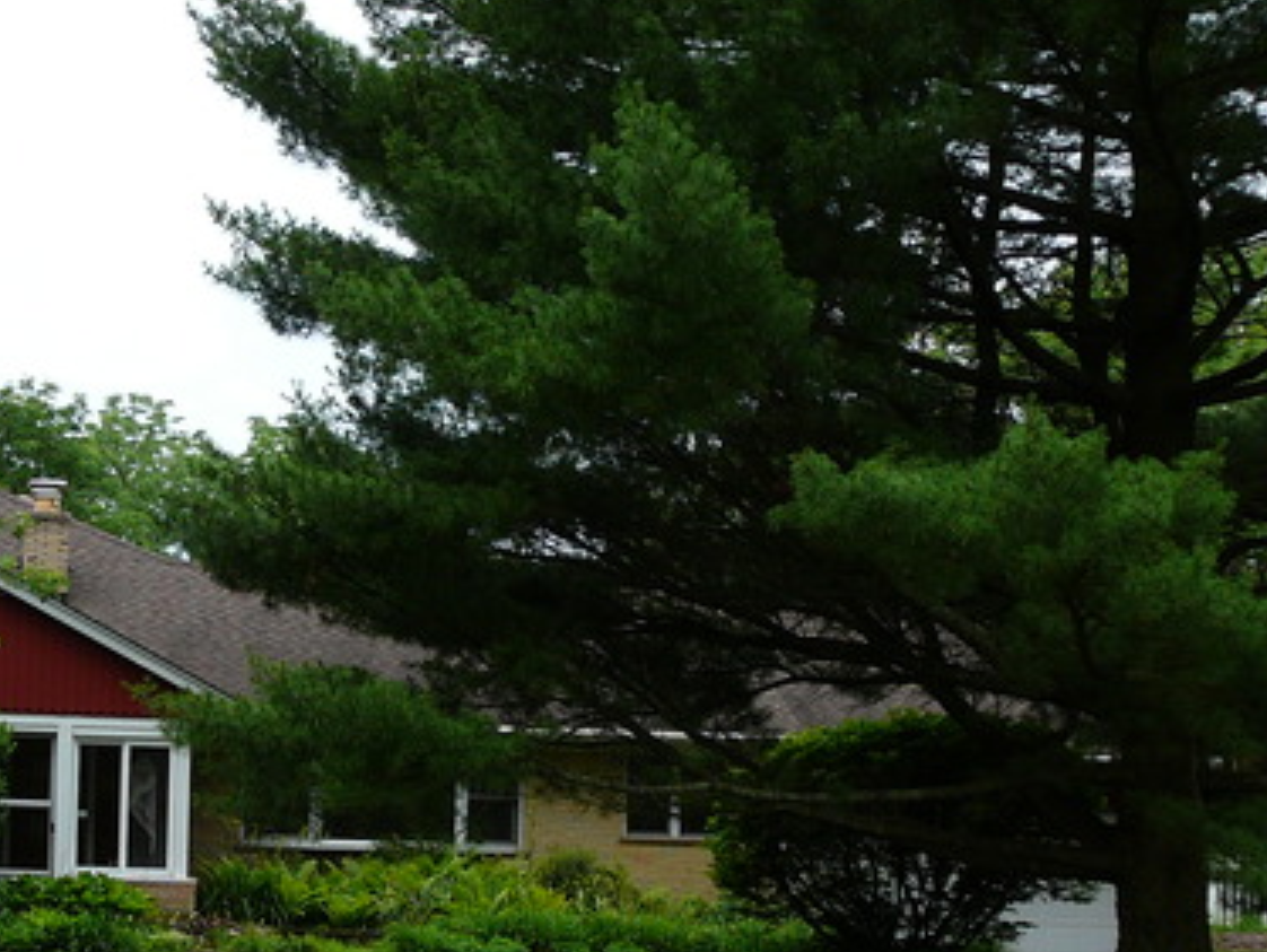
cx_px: 241
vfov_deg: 19.0
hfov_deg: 24.9
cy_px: 762
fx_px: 2820
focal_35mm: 77
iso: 80
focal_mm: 6.7
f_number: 3.2
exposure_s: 1/320
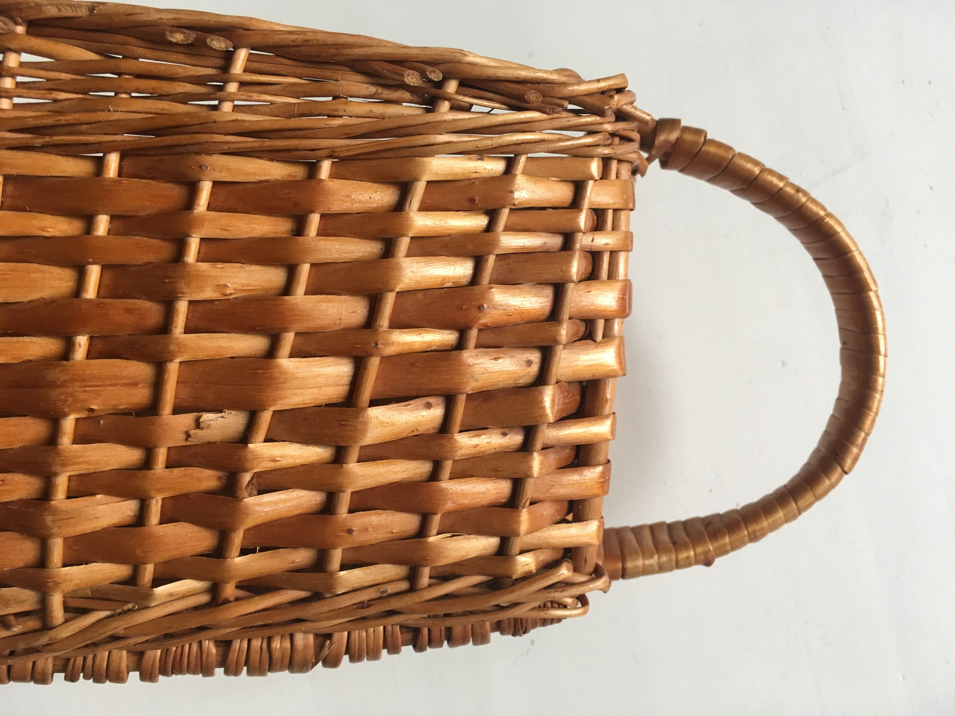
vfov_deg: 48.2
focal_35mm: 29
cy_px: 358
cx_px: 478
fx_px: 800
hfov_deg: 61.7
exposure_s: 1/33
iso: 50
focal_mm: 4.15
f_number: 2.2
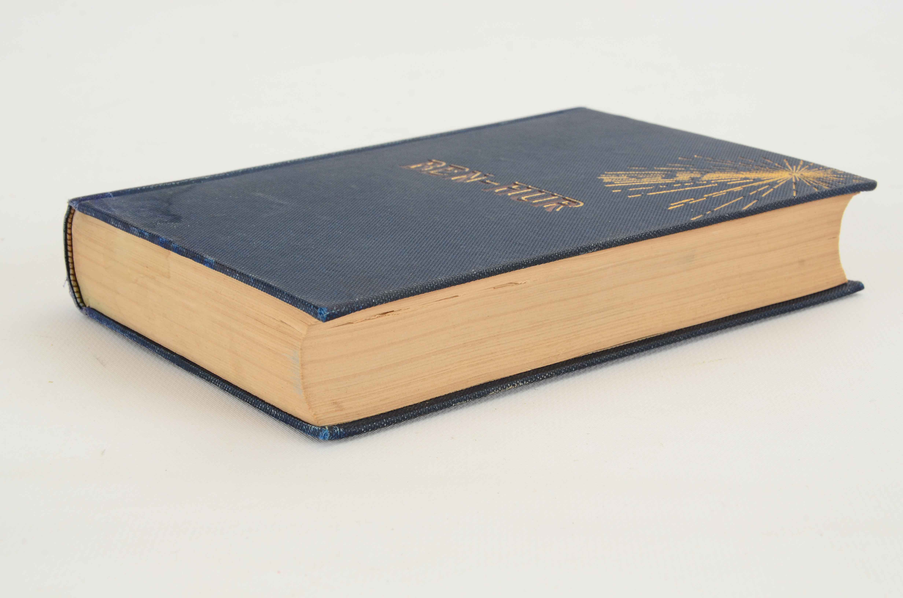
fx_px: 1877
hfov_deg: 27.0
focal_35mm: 75
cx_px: 452
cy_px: 299
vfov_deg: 18.1
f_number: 13
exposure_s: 1/80
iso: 400
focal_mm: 50
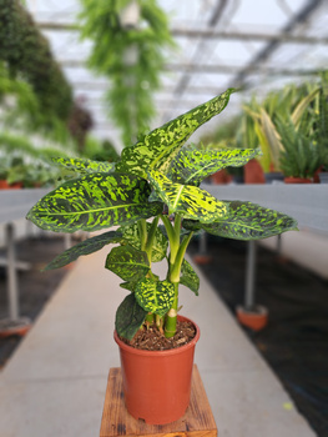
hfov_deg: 56.9
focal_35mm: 24
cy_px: 218
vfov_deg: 71.6
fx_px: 303
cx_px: 164
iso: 50
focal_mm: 5.23
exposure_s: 1/161
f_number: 1.8
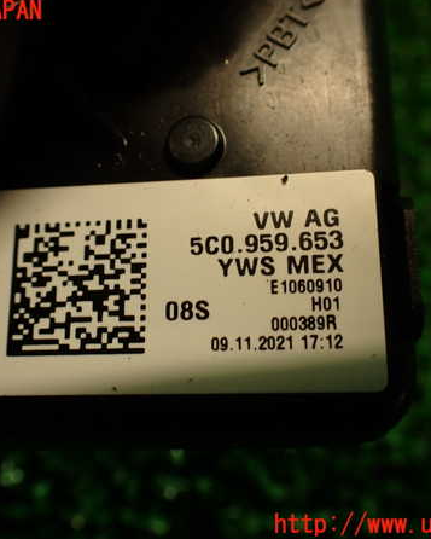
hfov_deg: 35.6
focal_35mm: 42
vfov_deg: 43.8
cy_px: 268
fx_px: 669
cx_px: 185
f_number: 2.4
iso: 200
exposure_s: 1/50
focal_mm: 5.79
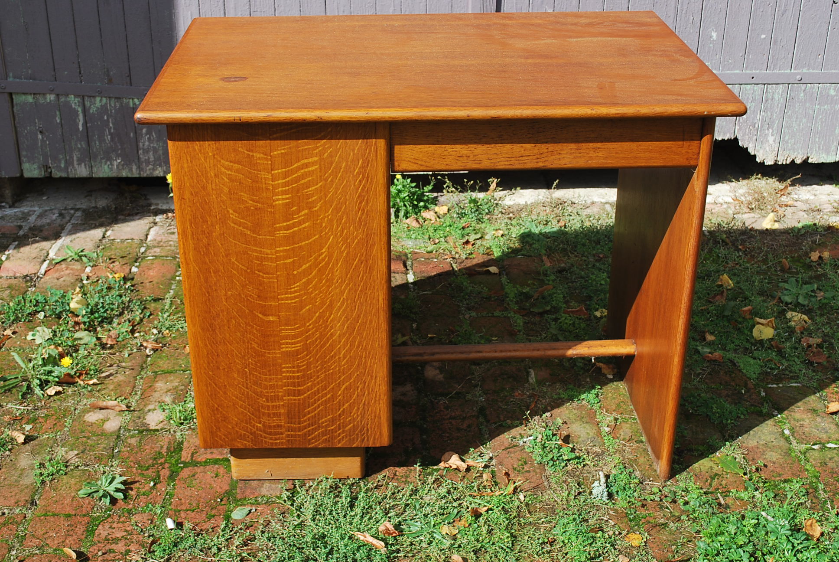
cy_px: 281
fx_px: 1120
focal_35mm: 48
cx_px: 420
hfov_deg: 41.1
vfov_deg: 28.2
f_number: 6.3
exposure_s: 1/160
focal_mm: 32
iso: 100
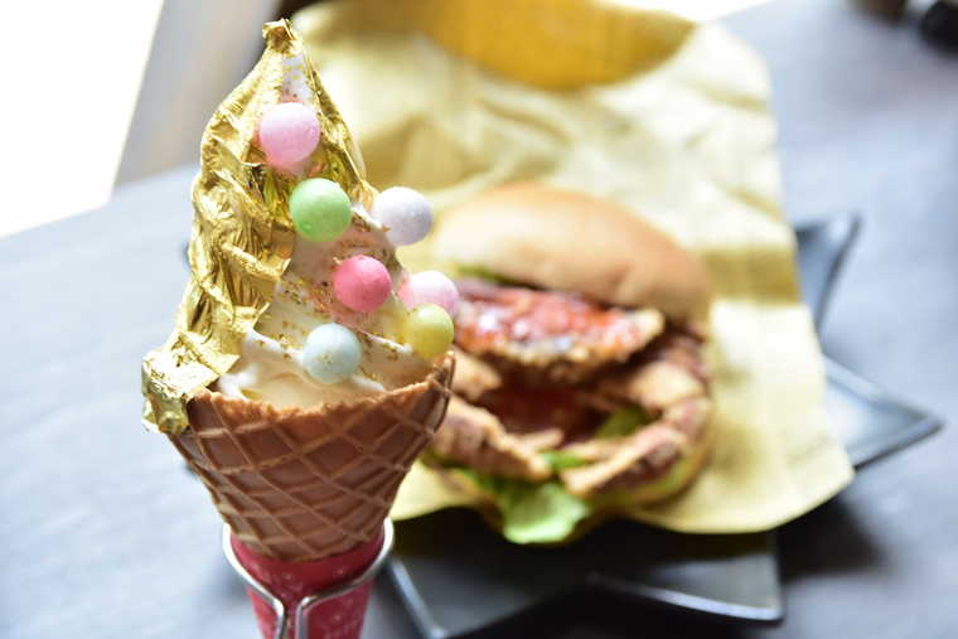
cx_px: 479
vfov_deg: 18.2
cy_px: 320
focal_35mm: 75
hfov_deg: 27.0
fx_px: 1996
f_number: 4
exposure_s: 1/60
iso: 400
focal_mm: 50
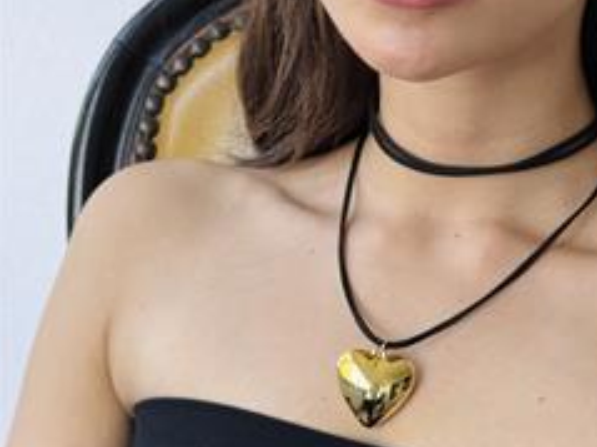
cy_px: 4
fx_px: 1844
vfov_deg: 13.6
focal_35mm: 107
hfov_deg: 18.2
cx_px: 495
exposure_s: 1/121
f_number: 1.78
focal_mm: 6.76
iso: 100
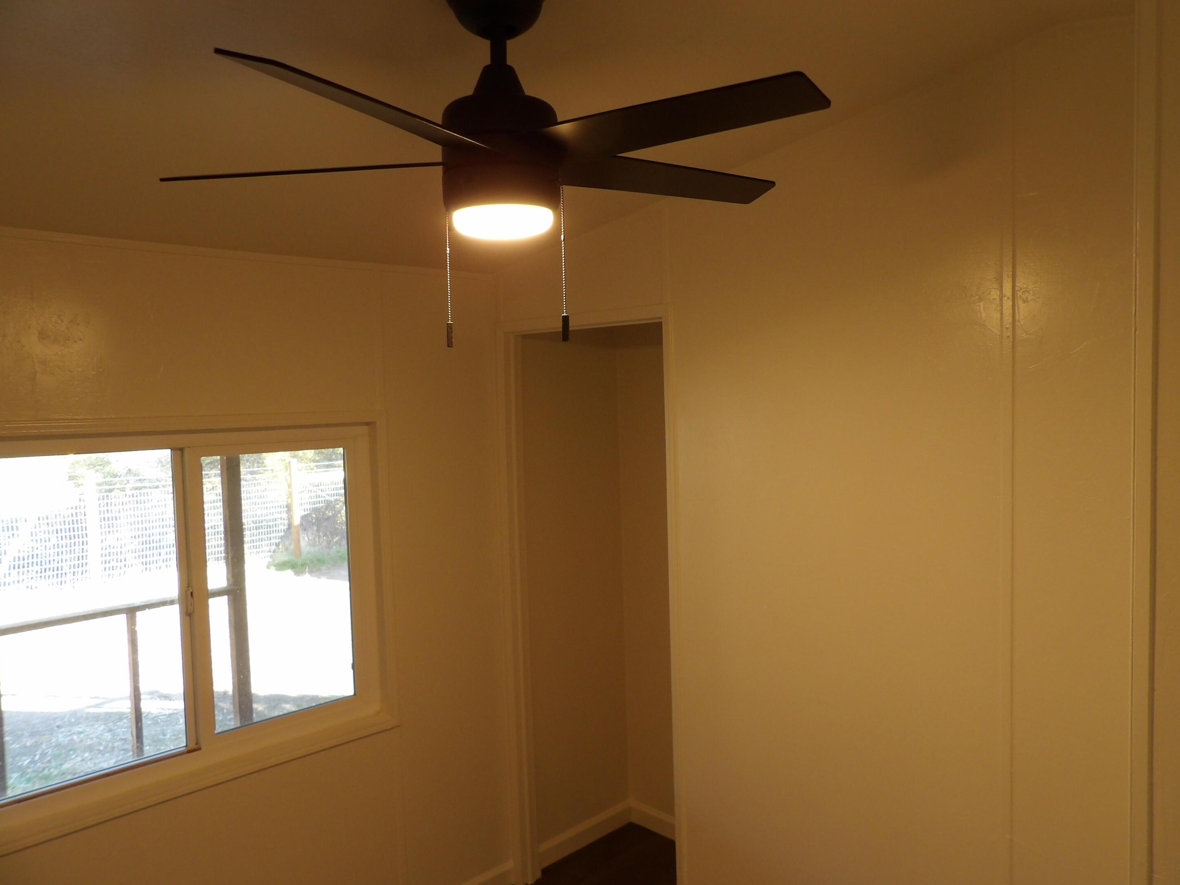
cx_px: 597
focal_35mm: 25
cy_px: 438
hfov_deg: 69.4
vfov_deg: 54.9
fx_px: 852
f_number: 2.8
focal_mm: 4.3
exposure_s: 1/33
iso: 127
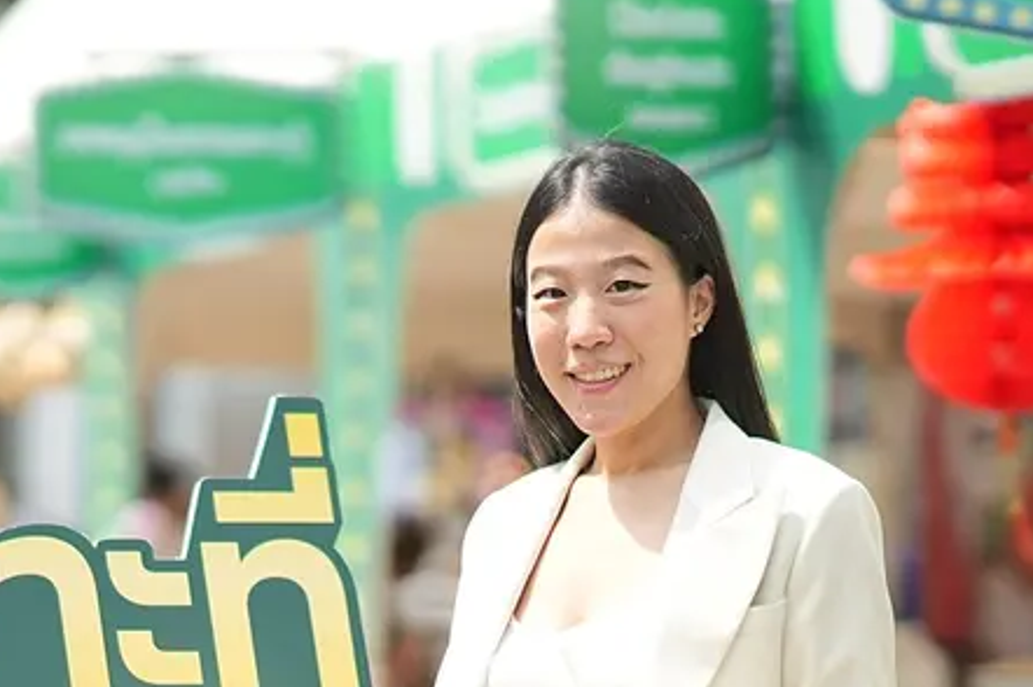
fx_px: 6423
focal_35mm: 224
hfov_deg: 9.2
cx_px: 217
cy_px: 548
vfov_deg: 6.1
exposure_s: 1/8000
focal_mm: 85
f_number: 1.4
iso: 200
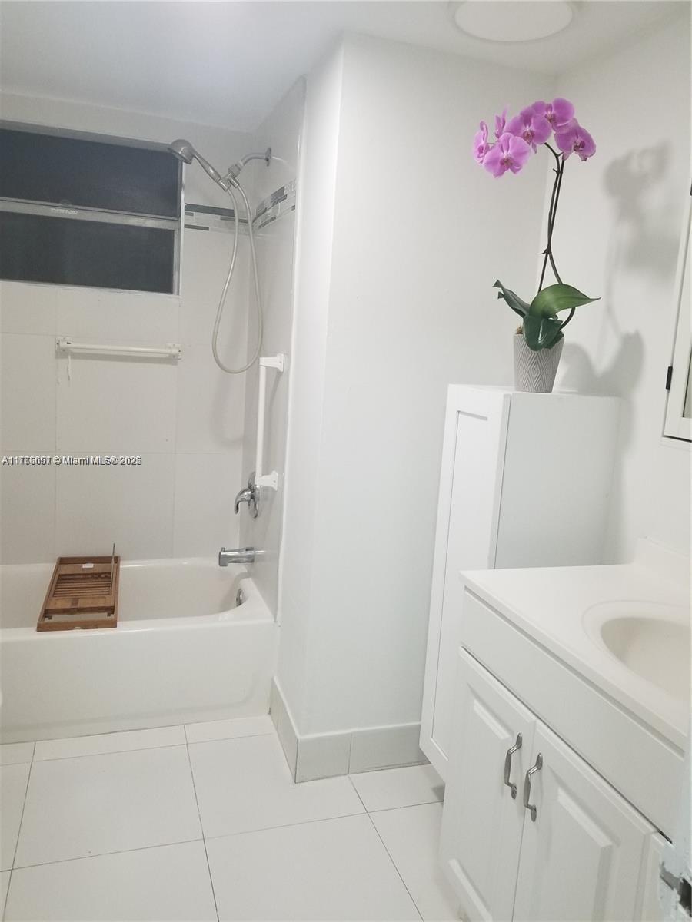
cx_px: 346
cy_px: 461
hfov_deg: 53.1
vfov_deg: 67.3
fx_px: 693
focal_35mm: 26
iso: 160
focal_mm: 4.25
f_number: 1.7
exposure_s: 1/60
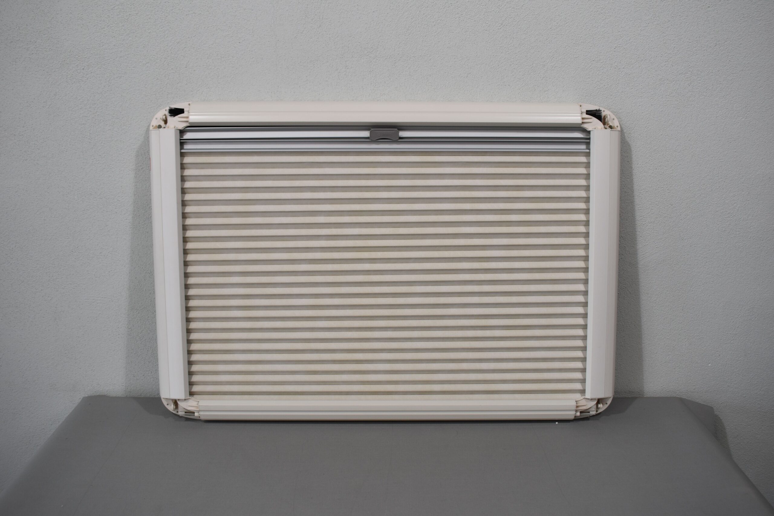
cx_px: 387
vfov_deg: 41.7
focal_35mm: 32
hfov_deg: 59.5
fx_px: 677
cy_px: 258
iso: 220
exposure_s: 1/125
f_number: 5.6
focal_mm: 21
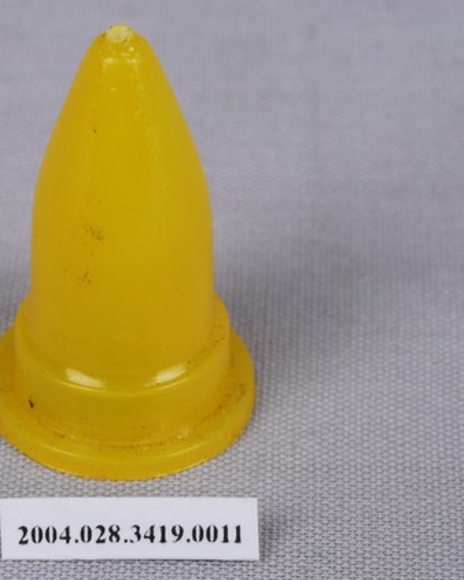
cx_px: 119
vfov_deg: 15.0
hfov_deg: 12.0
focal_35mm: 128
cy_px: 289
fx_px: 2199
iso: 100
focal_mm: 60
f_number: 32
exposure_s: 1/60
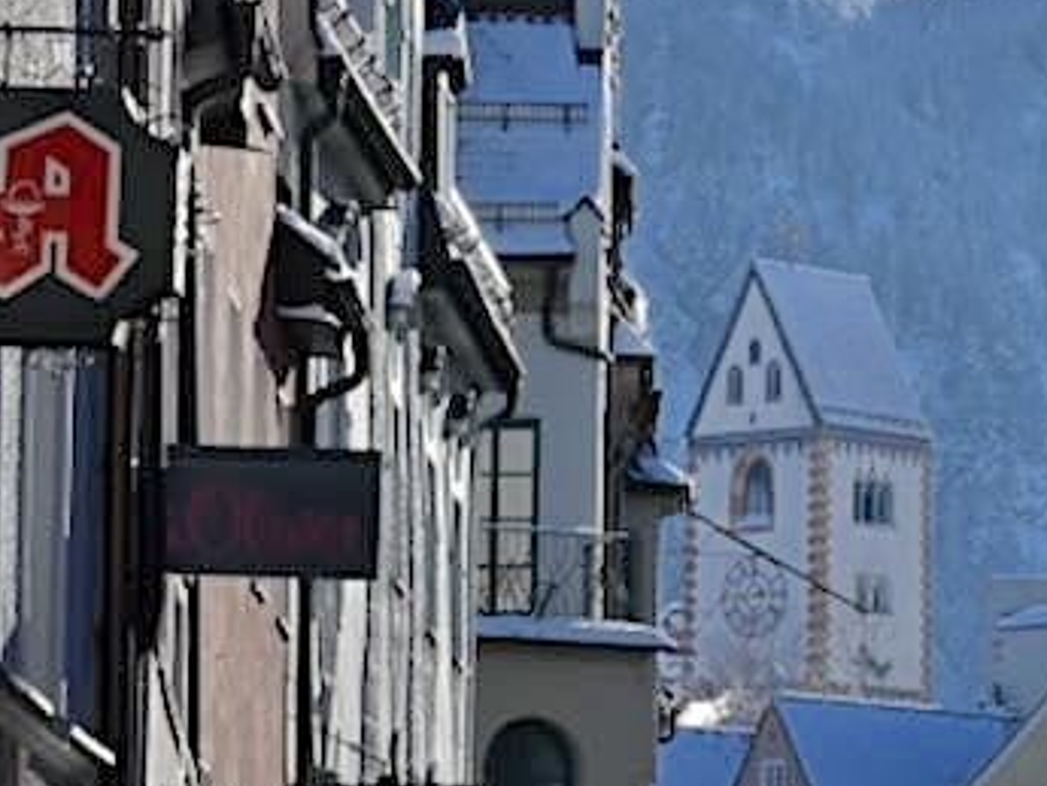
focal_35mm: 194
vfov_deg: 7.6
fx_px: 5870
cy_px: 126
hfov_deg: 10.1
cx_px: 1138
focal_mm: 58
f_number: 9
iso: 400
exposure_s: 1/1250
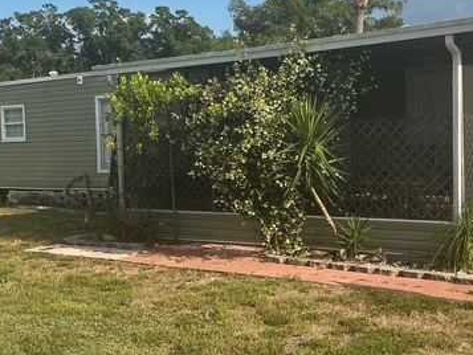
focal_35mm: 52
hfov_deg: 36.7
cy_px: 176
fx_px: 711
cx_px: 286
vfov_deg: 28.0
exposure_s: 1/1490
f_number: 1.8
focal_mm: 3
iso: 25
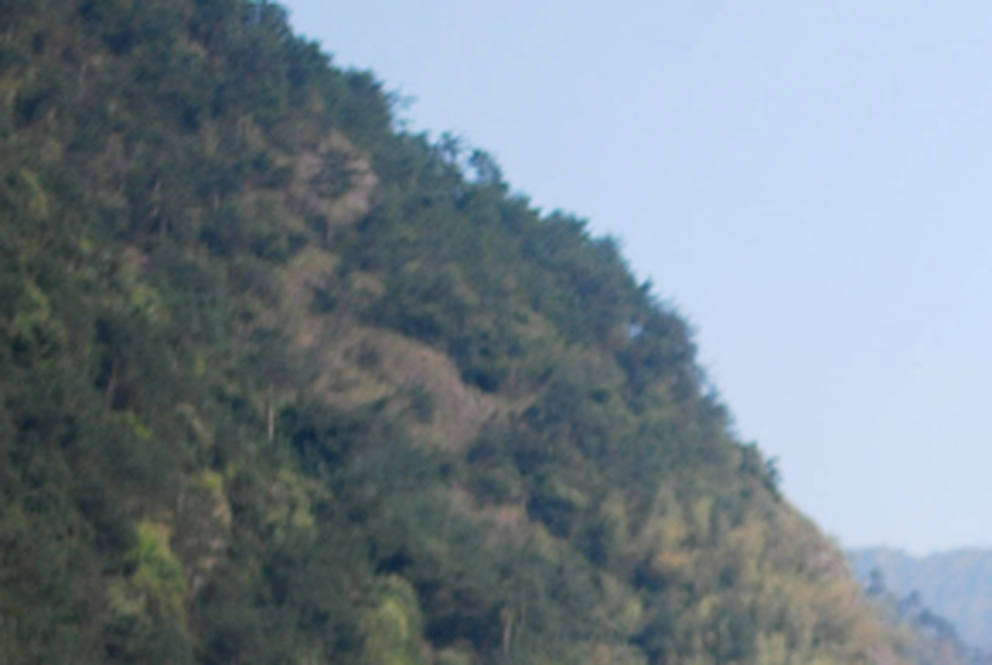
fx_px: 7286
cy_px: 967
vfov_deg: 5.2
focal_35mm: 264
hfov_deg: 7.6
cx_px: 1674
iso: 100
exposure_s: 1/2000
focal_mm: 50
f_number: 1.8
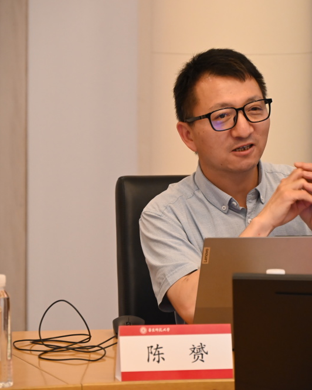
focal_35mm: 226
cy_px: 195
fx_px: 2609
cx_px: 215
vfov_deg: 8.6
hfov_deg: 6.8
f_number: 6.3
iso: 4000
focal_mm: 160
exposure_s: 1/50
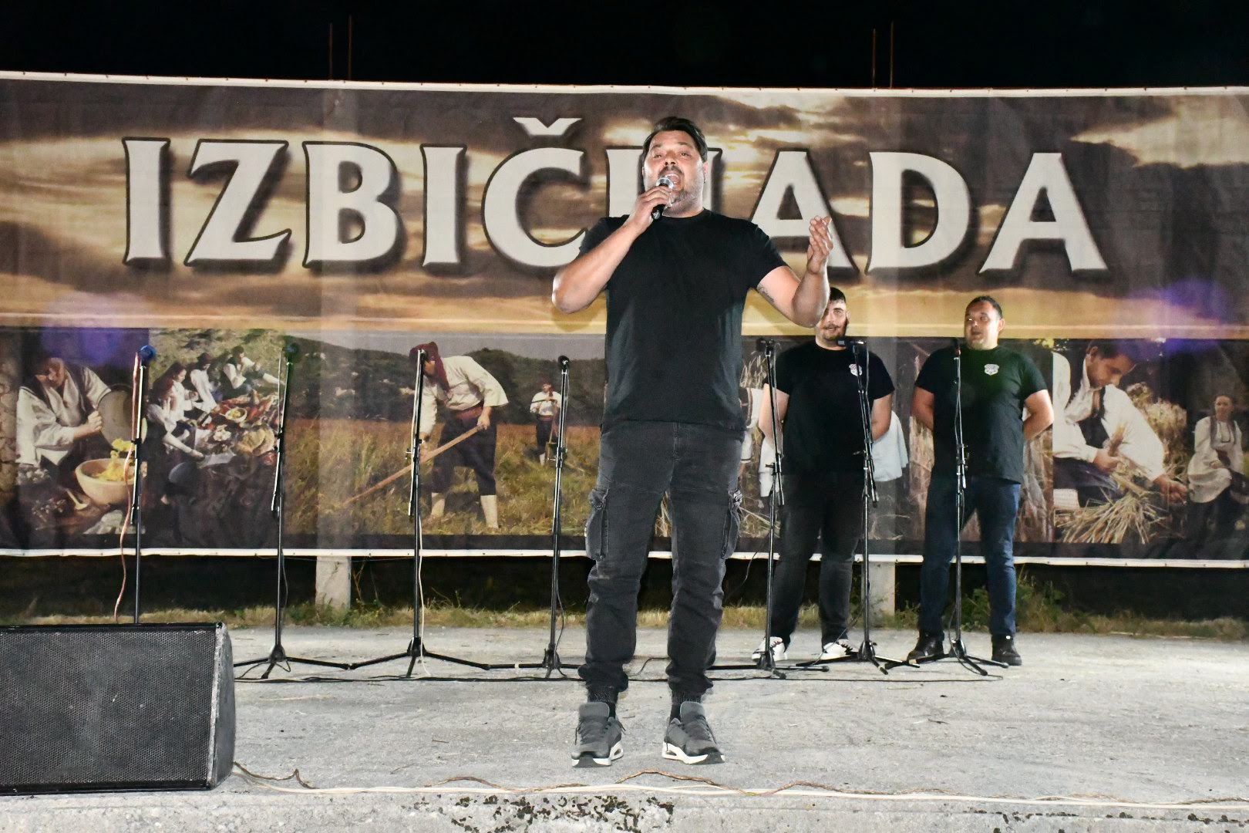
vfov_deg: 22.6
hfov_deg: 33.4
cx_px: 624
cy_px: 416
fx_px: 2082
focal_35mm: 60
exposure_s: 1/60
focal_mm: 40
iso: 20000
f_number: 8
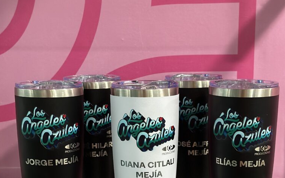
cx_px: 141
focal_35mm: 69
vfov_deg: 18.7
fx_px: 536
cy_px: 143
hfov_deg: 29.8
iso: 640
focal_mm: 6.86
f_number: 1.78
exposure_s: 1/30
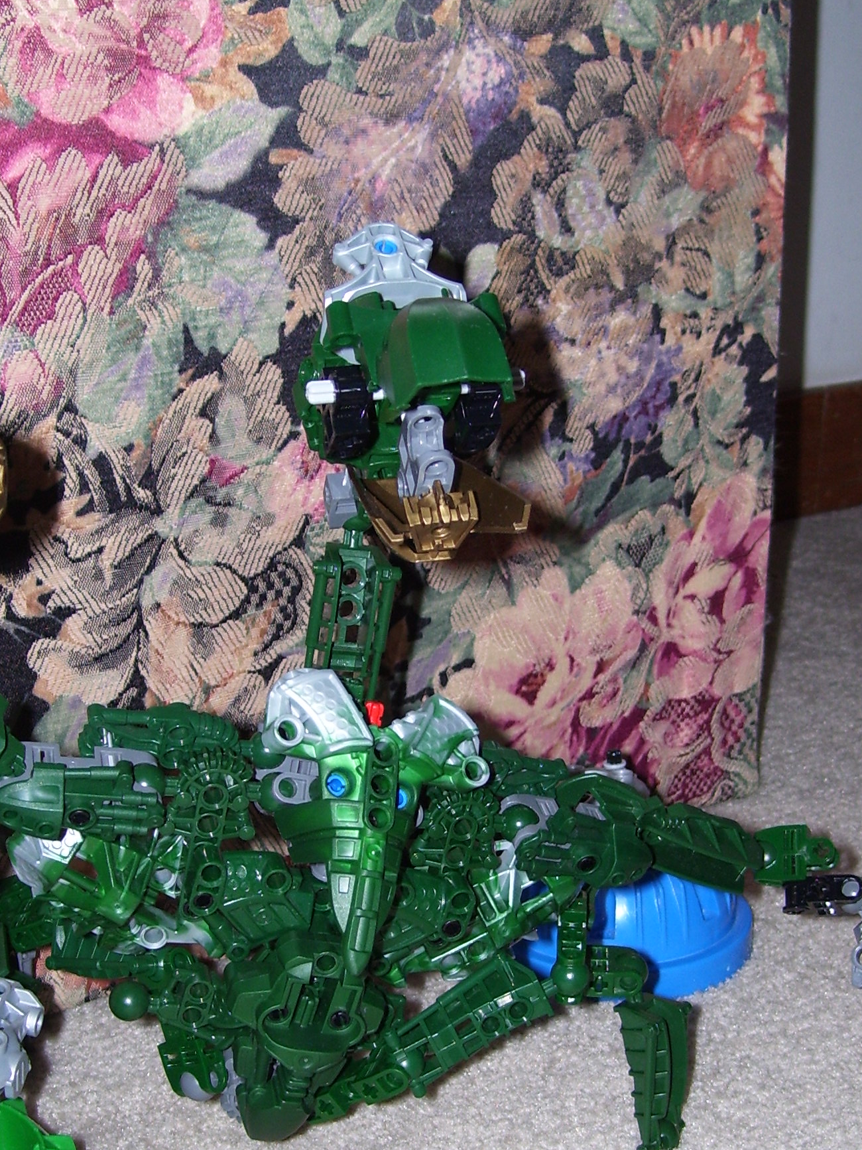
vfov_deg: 34.6
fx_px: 1826
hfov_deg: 26.6
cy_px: 778
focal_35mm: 55
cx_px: 397
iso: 80
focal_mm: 6
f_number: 2.7
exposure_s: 1/60
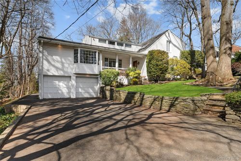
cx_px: 120
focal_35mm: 19
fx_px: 127
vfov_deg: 64.5
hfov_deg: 86.9
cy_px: 80
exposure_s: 1/100
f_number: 8
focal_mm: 19
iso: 100
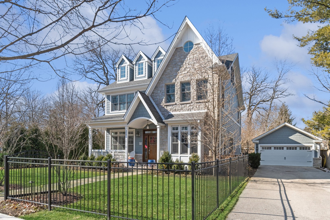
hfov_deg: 77.3
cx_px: 165
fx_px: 206
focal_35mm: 22
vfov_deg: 56.1
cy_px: 110
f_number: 9
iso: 200
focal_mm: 15
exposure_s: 1/640
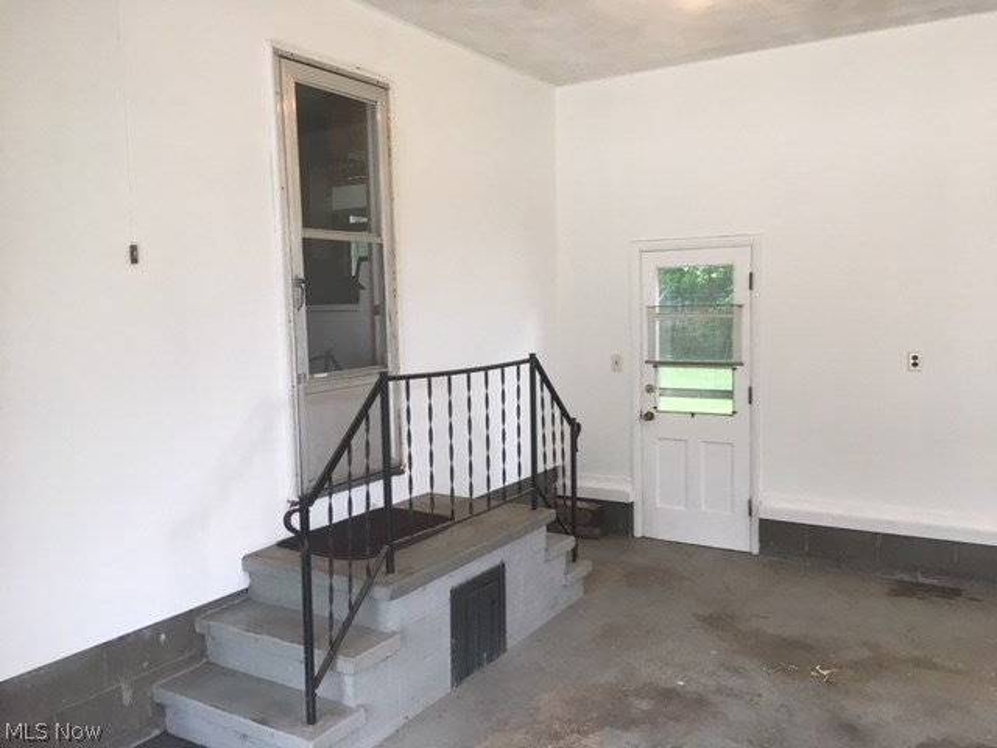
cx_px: 498
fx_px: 835
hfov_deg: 61.7
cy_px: 374
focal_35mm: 29
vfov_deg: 48.2
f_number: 2.2
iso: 40
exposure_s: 1/30
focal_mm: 4.15
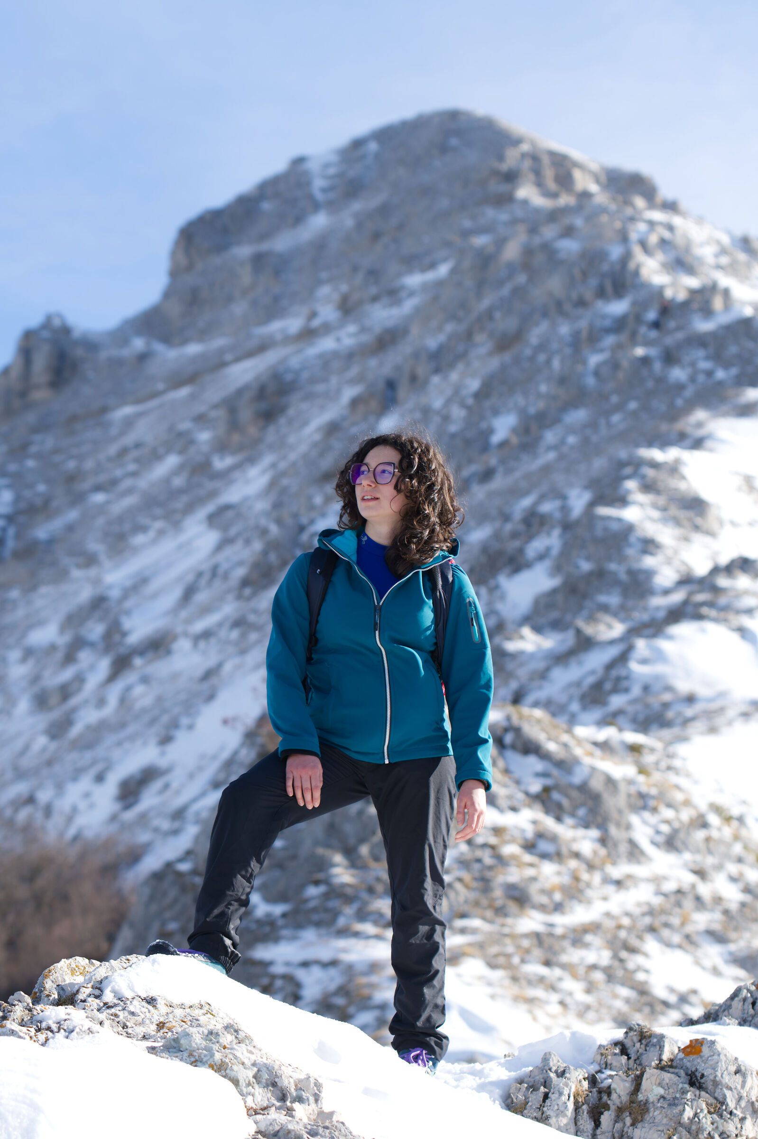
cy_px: 570
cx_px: 379
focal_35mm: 112
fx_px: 3556
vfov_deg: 18.2
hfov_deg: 12.2
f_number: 3.5
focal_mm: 75
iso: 100
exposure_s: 1/640
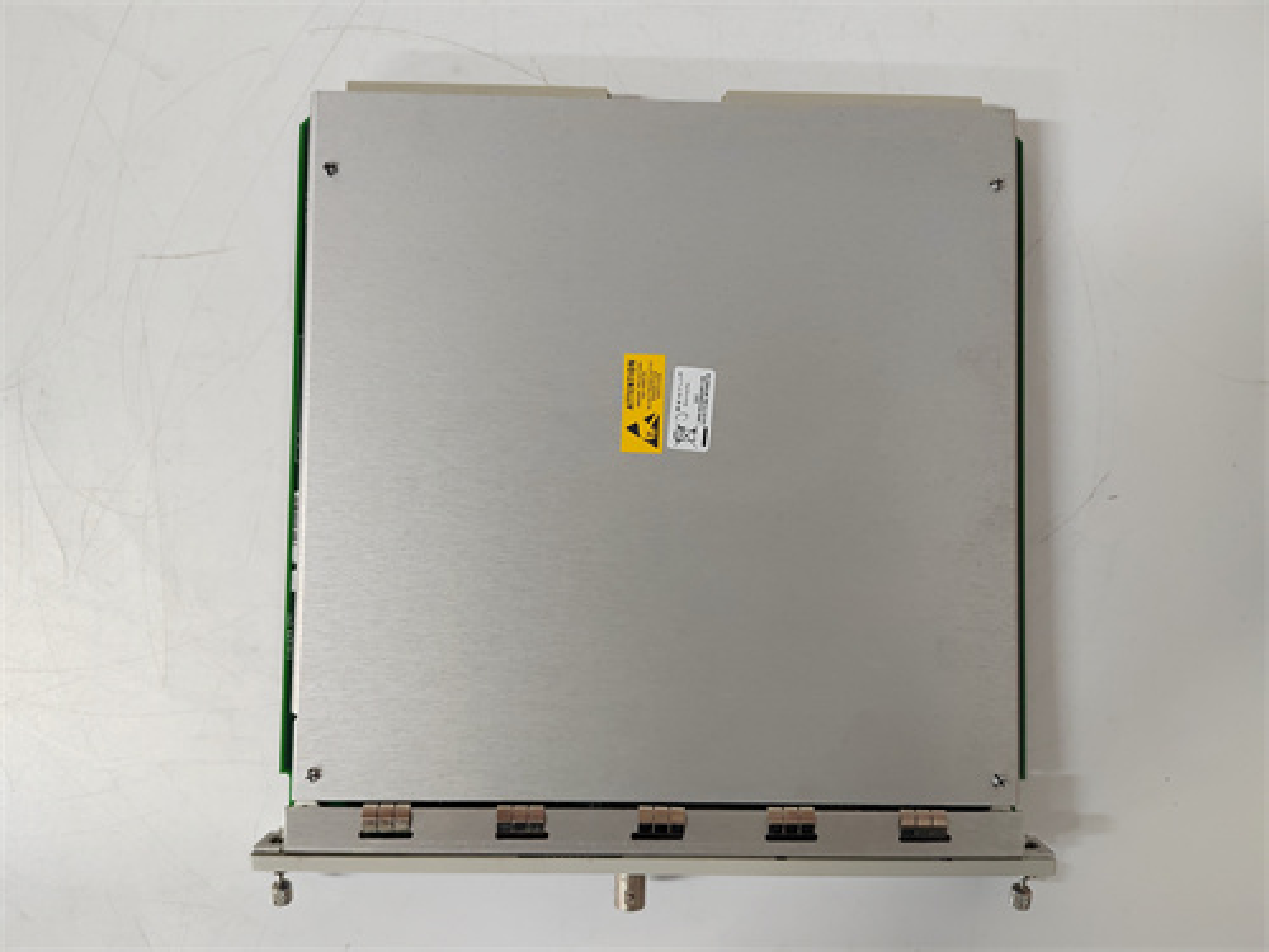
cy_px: 476
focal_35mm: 23
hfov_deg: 73.9
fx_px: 843
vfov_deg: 58.9
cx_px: 634
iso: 2600
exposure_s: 1/100
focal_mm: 5.52
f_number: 1.9
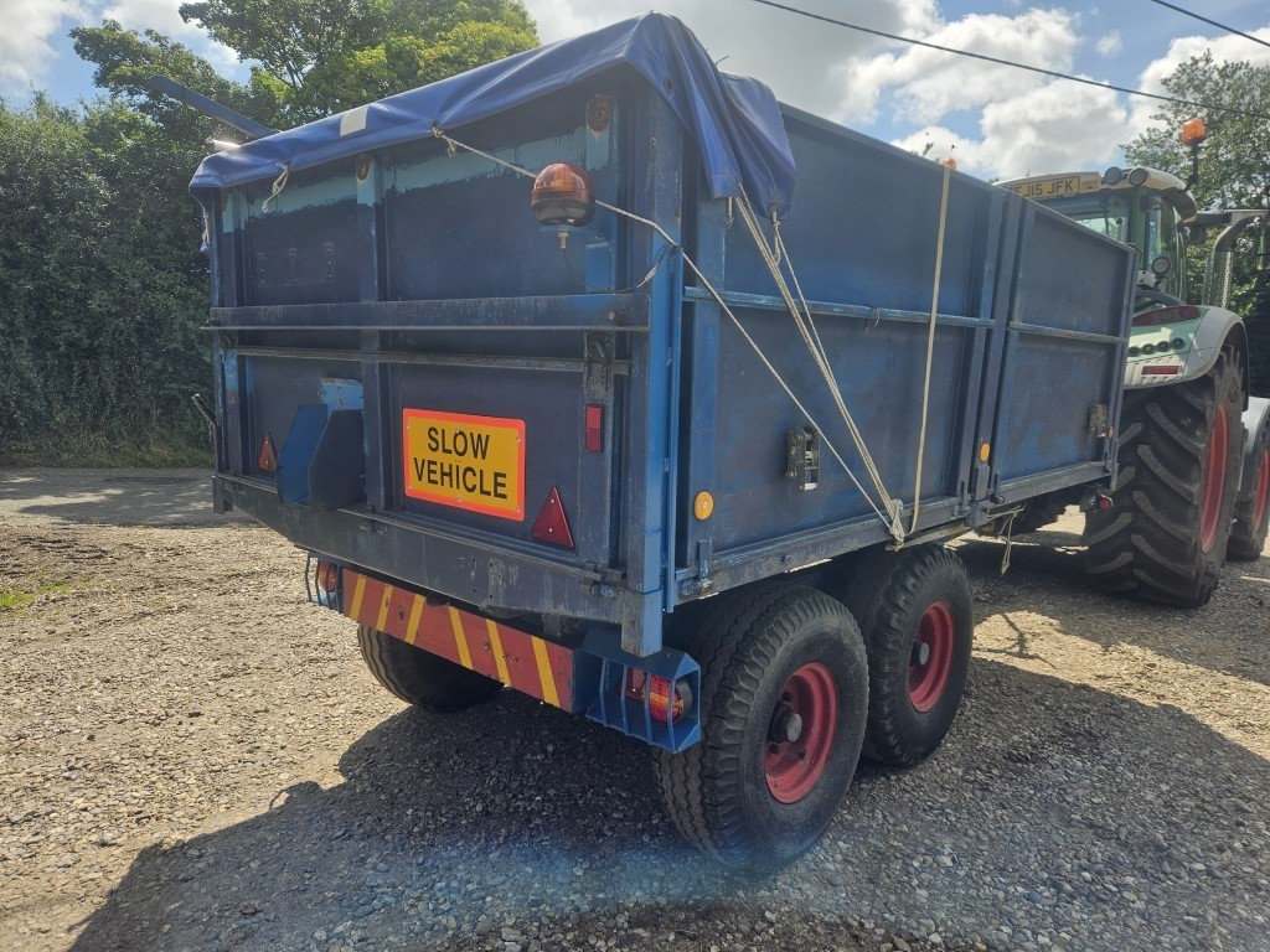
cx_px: 635
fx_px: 844
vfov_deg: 58.9
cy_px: 476
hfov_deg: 73.9
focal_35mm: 23
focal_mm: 5.4
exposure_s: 1/1099
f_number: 1.8
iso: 25
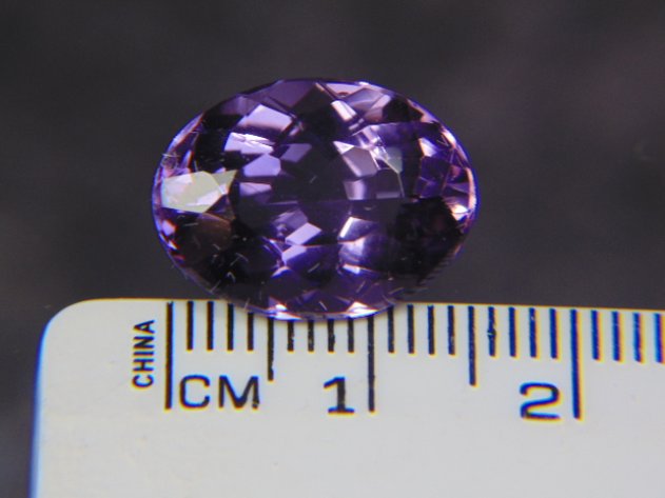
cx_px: 332
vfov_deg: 12.4
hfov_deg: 16.6
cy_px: 249
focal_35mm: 119
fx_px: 2286
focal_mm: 21.3
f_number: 4.8
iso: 80
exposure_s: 1/50
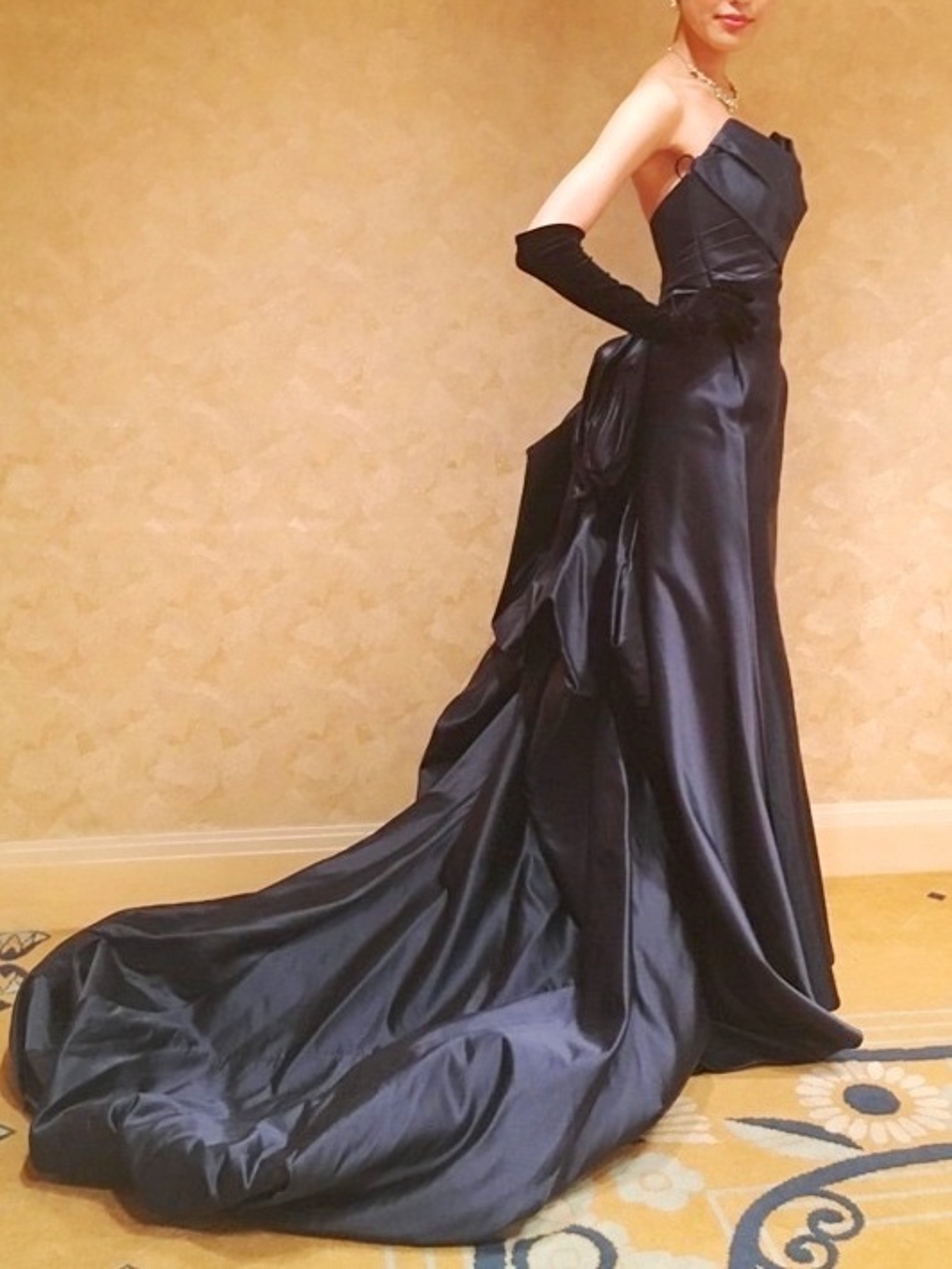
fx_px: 1063
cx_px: 476
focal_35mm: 29
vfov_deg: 61.7
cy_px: 634
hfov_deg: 48.2
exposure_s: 1/17
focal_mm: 4.15
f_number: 2.2
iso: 200
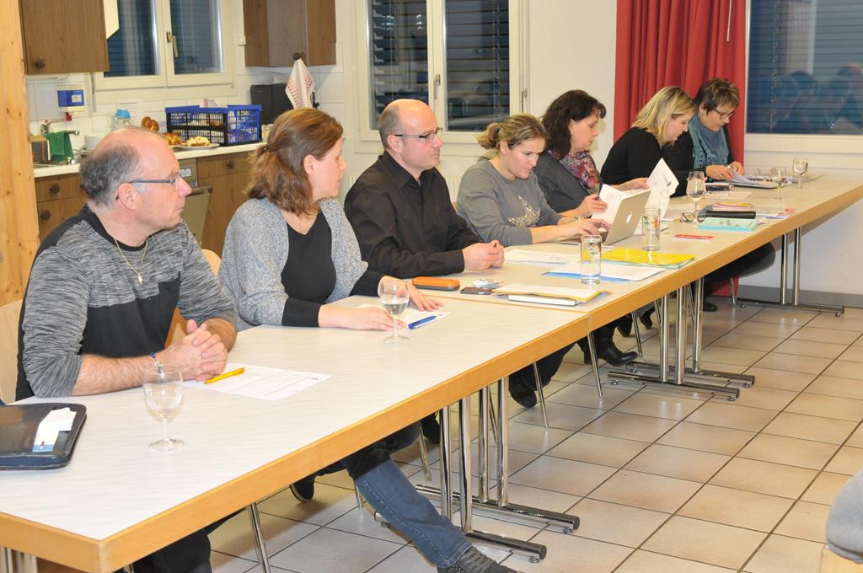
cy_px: 286
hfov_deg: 41.2
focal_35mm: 48
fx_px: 1149
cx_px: 432
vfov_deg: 28.0
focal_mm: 32
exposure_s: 1/60
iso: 1100
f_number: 5
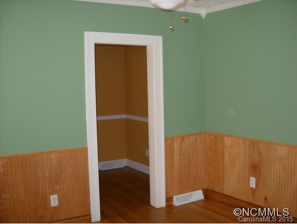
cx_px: 148
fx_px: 352
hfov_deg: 45.7
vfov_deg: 35.2
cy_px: 112
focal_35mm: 41
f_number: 3.1
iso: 200
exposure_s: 1/30
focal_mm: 6.72
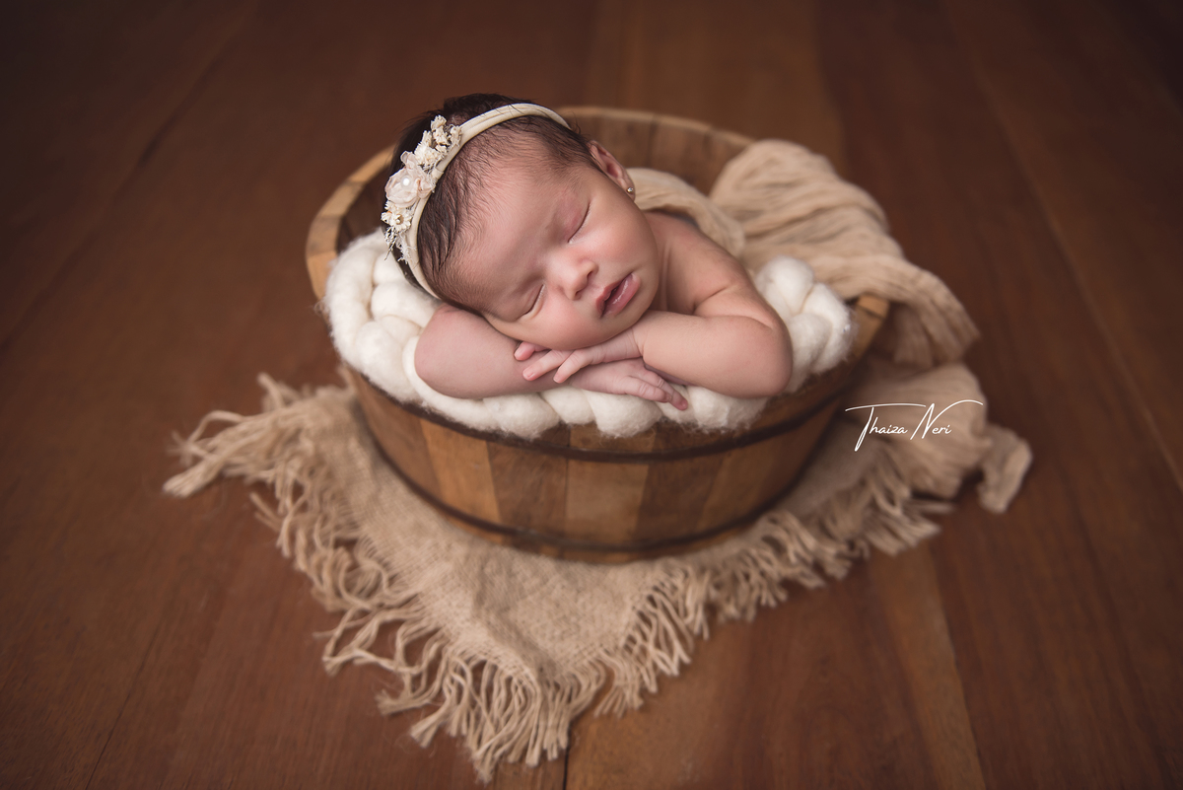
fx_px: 1183
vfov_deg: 36.9
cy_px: 395
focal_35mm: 36
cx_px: 592
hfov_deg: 53.1
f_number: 2.8
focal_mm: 36
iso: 100
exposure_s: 1/160
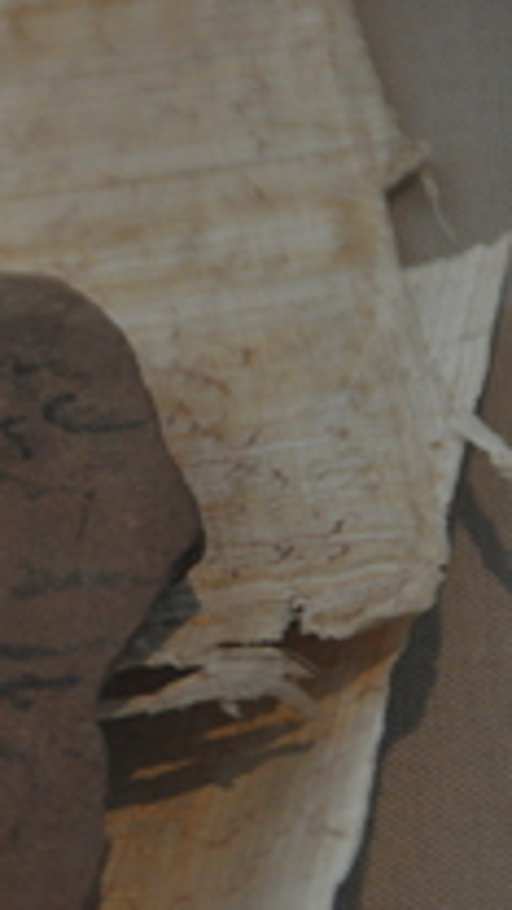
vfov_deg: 3.3
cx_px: -341
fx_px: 16002
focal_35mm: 663
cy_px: 529
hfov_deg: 1.8
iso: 1600
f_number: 5.6
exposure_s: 1/125
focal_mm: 200
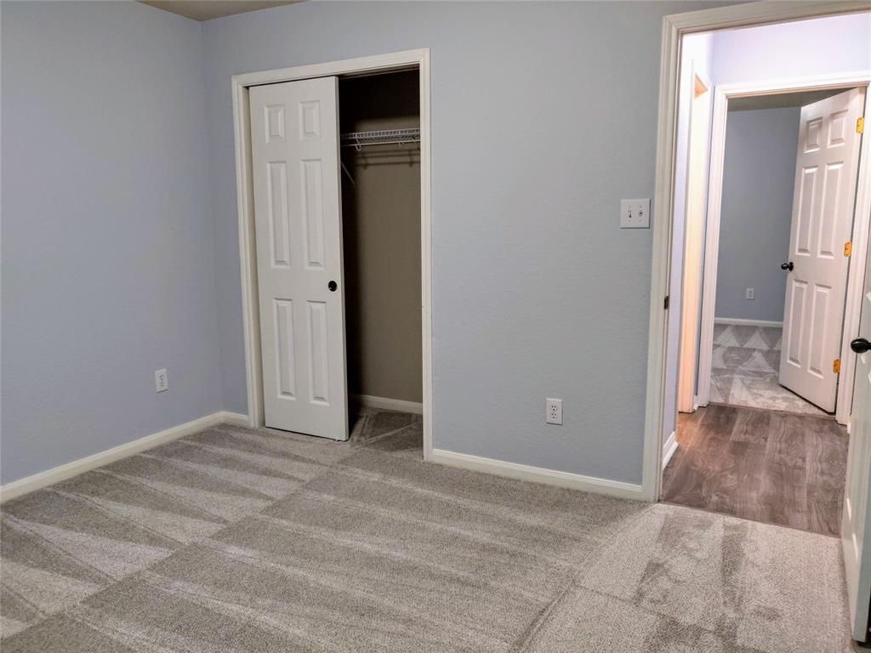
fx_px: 629
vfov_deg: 54.9
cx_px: 436
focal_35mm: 25
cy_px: 326
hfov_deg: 69.4
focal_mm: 4.25
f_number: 1.7
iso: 640
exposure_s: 1/33
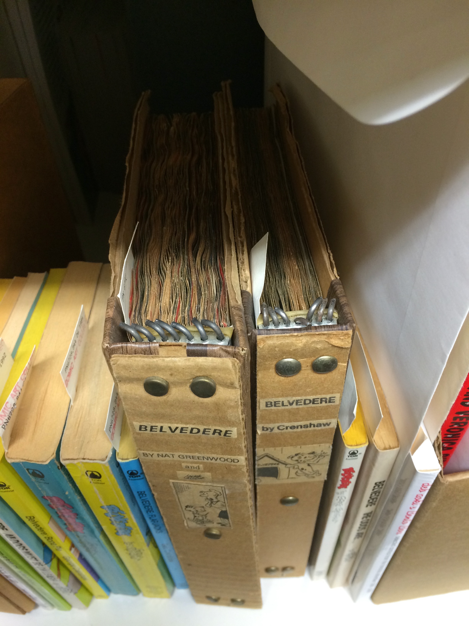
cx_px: 234
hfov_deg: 48.2
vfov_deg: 61.7
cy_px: 313
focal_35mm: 29
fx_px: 524
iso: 125
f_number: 2.2
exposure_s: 1/30
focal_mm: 4.15
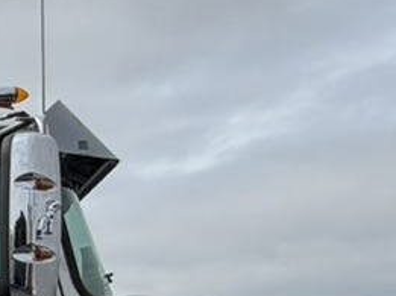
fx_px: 1257
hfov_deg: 14.1
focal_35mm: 110
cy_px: 477
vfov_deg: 12.6
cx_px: -466
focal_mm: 2.22
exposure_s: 1/1368
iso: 20
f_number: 2.2
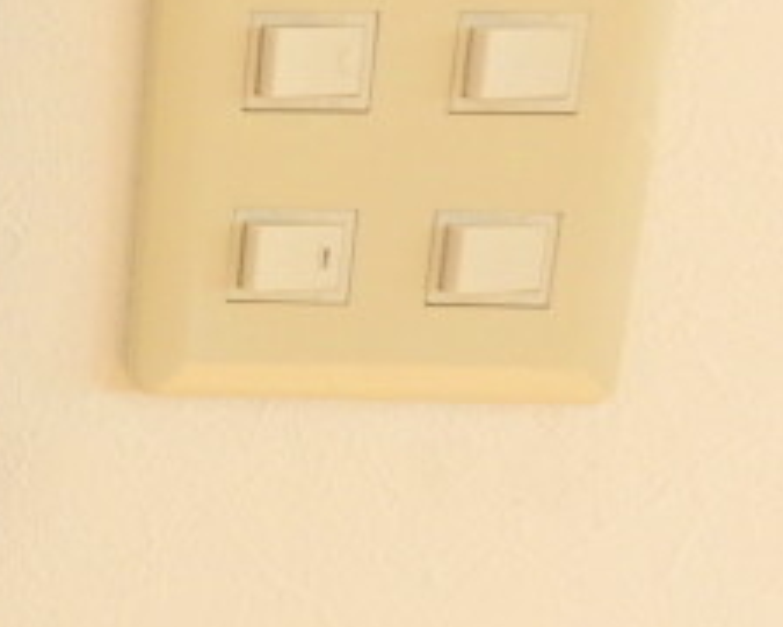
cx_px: -275
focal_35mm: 61
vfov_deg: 24.9
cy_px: 209
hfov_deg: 25.8
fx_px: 1414
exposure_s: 1/160
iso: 100
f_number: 3.1
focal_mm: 4
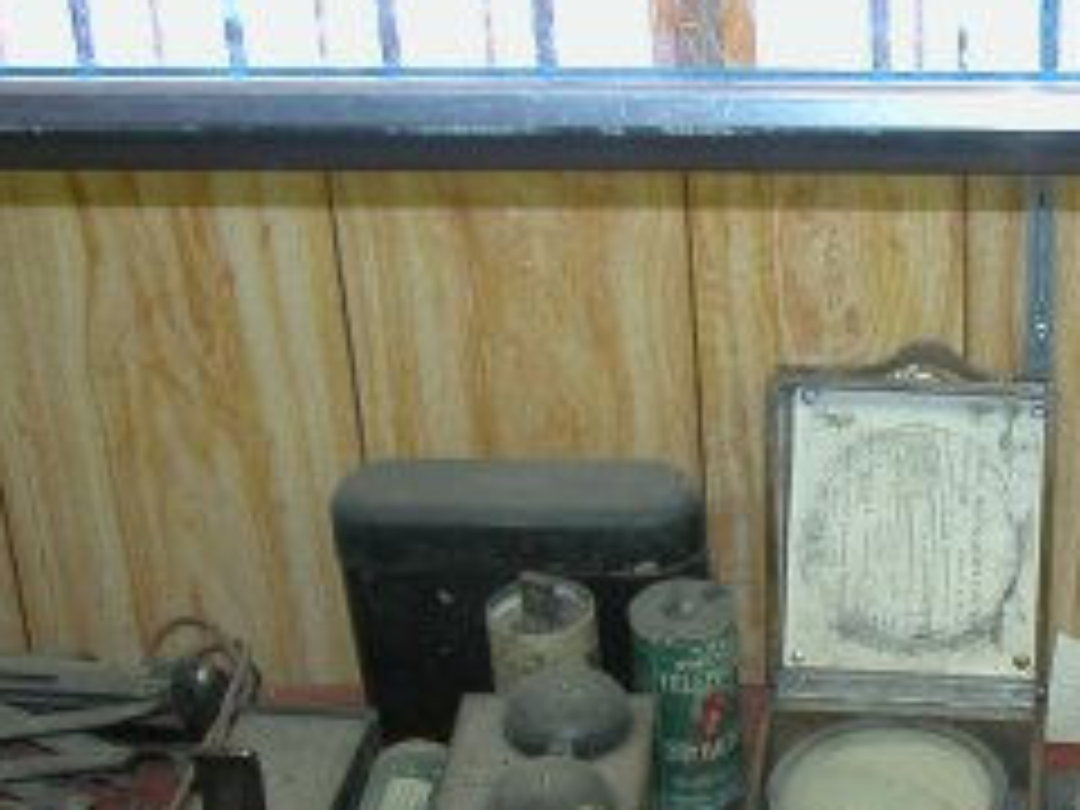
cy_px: 513
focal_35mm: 88
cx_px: 994
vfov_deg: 16.8
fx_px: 2746
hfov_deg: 21.7
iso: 100
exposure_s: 1/30
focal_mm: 8.3
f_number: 2.9
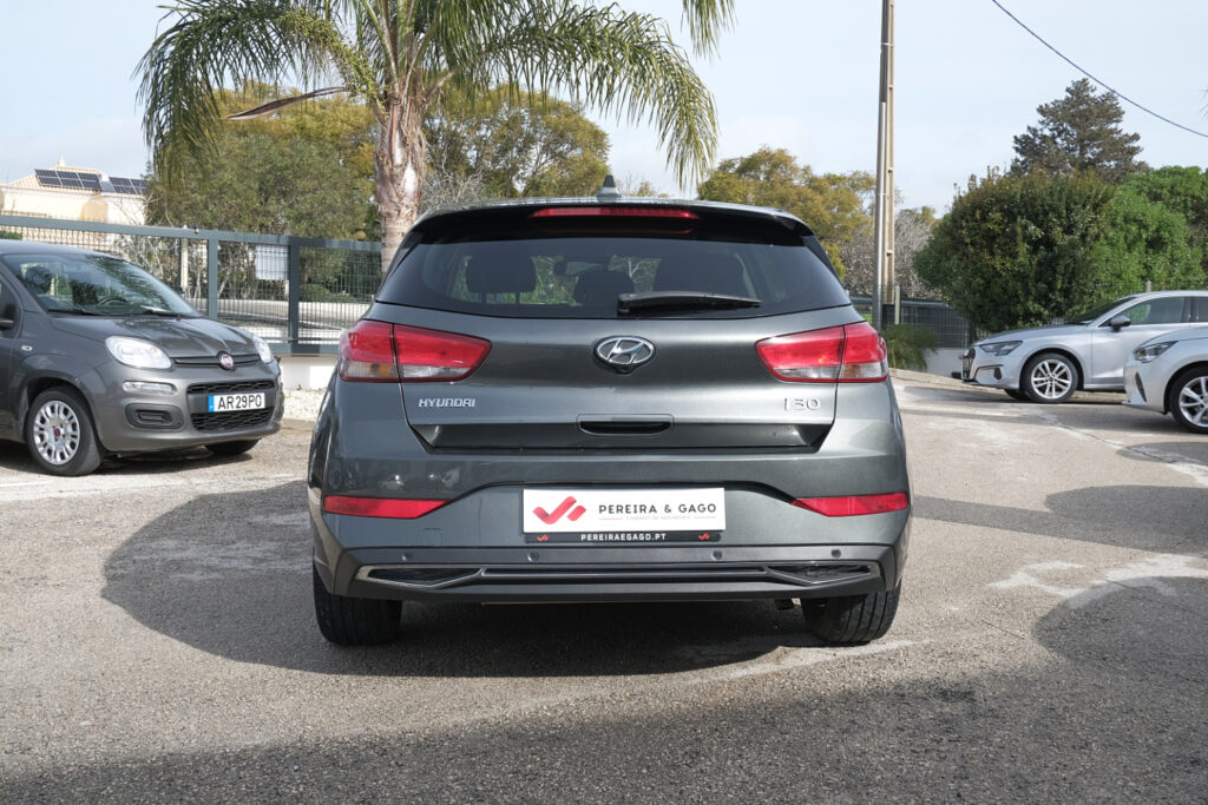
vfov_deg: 37.9
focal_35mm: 35
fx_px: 1175
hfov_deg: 54.4
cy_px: 402
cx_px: 604
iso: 160
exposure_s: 1/160
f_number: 9
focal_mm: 23.5
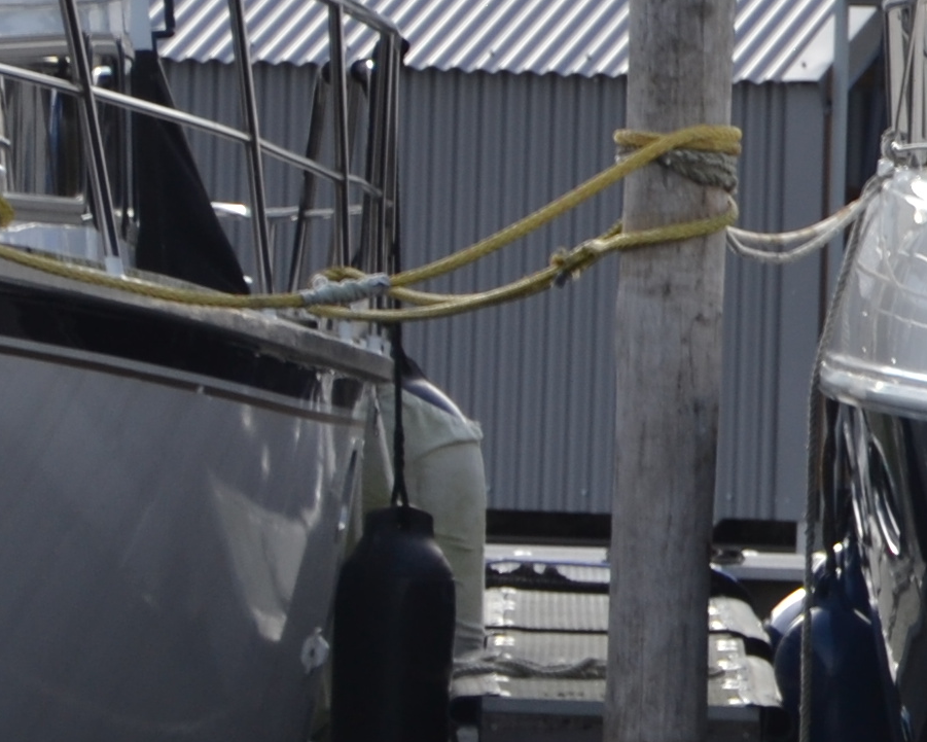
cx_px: 1838
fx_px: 18164
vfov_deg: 2.3
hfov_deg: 2.9
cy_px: 158
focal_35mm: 662
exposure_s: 1/200
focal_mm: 92
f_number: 7.1
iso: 100
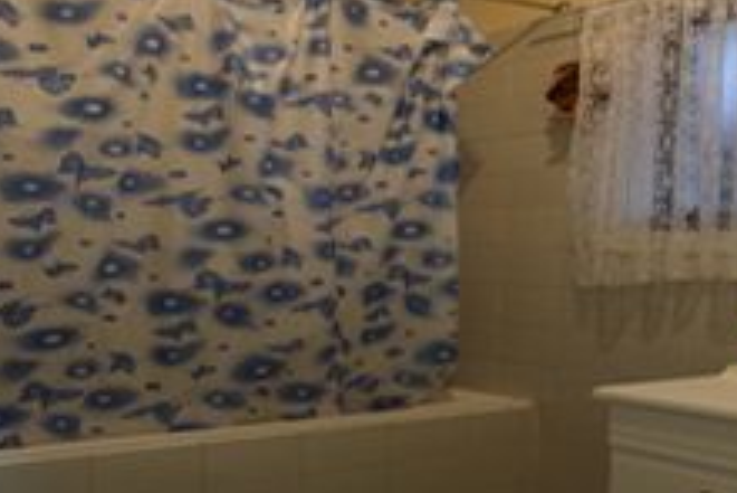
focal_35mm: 32
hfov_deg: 57.3
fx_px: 656
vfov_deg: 41.2
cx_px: 496
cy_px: 246
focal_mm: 10
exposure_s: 1/60
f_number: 3.5
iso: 1100
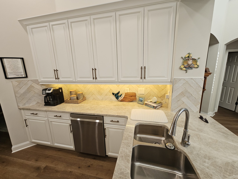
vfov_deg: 89.9
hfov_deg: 106.2
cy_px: 90
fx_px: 89
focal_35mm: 13
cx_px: 119
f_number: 2.2
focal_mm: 2.2
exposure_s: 1/60
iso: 125
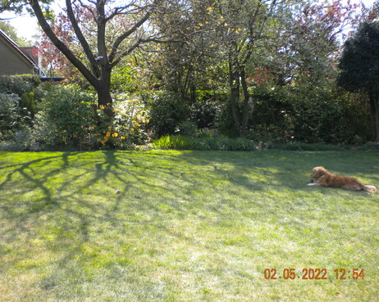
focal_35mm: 37
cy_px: 153
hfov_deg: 49.1
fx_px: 415
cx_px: 185
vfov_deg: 40.1
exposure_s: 1/135
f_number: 4.6
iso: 80
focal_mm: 6.3
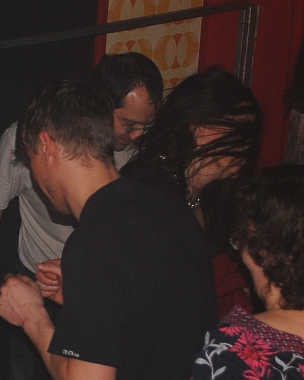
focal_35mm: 105
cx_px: 191
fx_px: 1181
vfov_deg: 18.0
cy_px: 326
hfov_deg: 14.7
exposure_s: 1/200
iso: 200
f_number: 5.3
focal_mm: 40
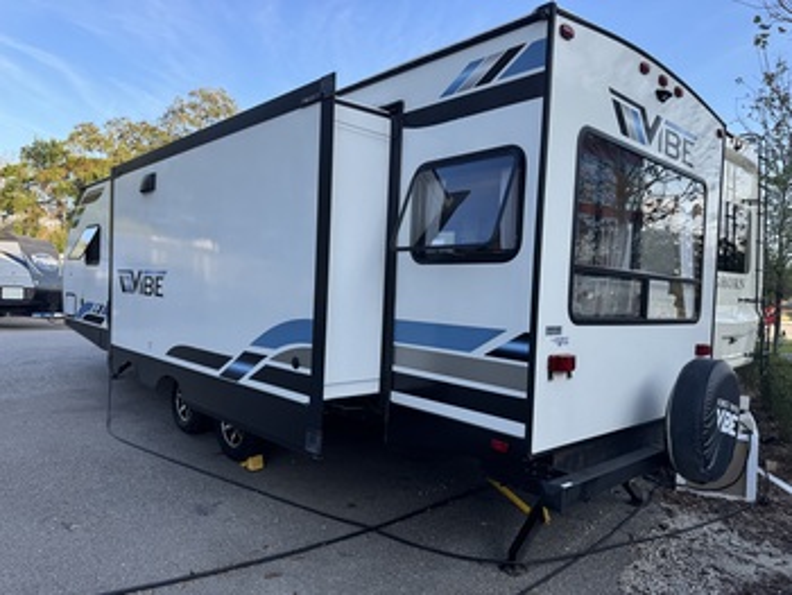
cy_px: 298
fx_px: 549
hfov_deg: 71.6
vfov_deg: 56.9
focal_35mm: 24
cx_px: 396
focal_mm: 6.76
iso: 80
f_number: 1.78
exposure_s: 1/822
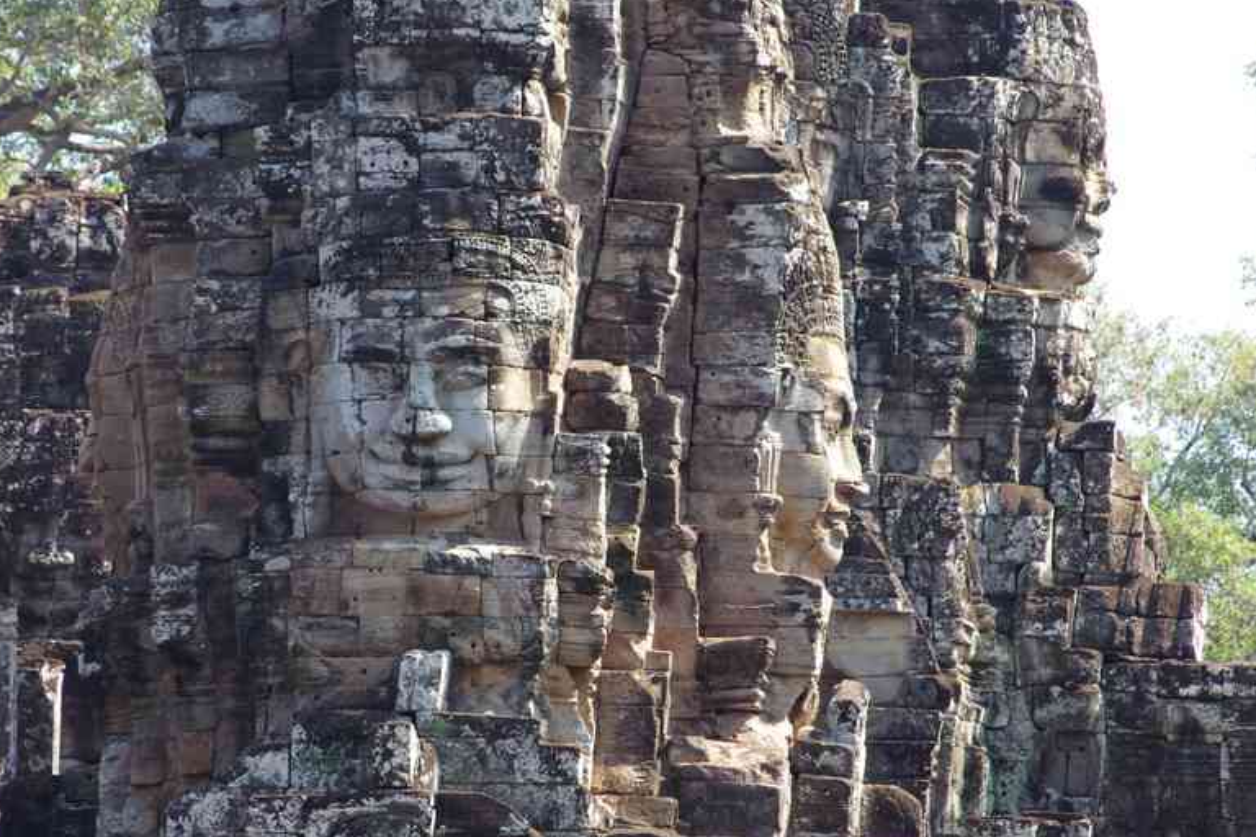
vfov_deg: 3.1
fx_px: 15664
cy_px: 428
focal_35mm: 449
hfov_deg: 4.6
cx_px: 555
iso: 1600
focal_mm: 230
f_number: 8
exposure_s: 1/250
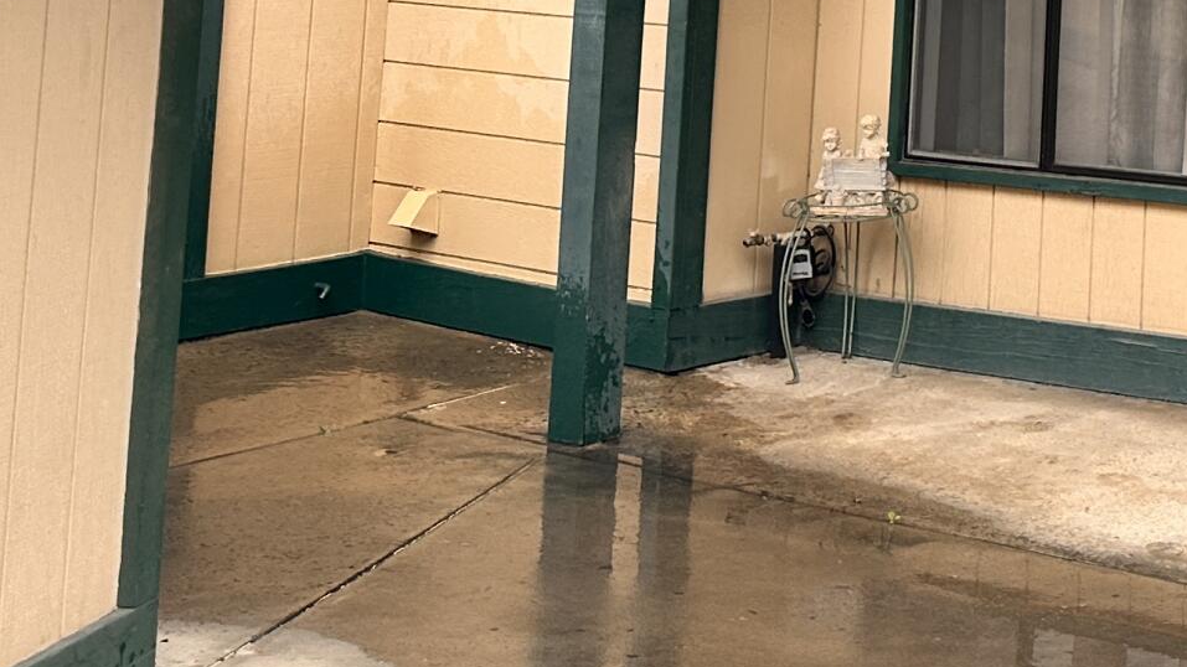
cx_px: 1583
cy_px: -529
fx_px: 2581
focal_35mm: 82
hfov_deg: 22.8
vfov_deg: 13.3
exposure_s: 1/1029
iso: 80
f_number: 1.78
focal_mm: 6.86
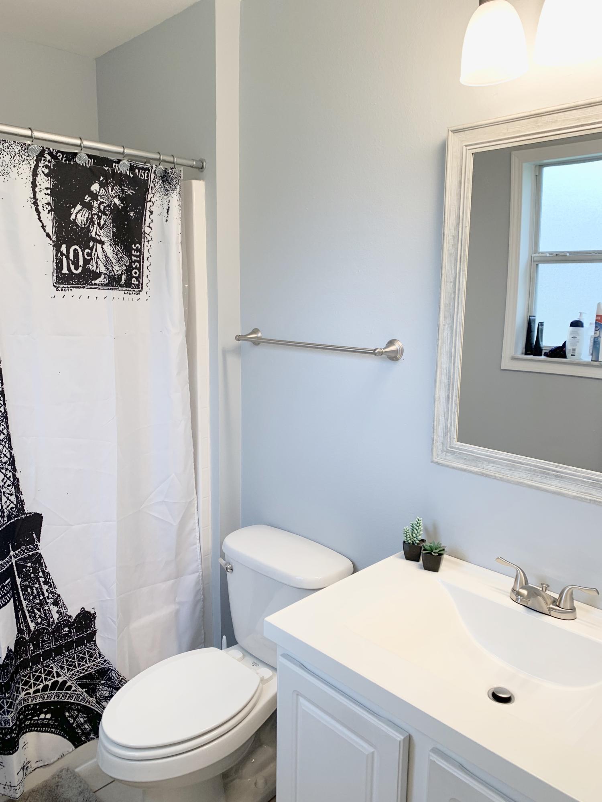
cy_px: 401
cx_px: 301
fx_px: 603
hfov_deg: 53.1
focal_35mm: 26
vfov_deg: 67.3
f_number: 1.8
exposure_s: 1/60
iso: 50
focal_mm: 4.25
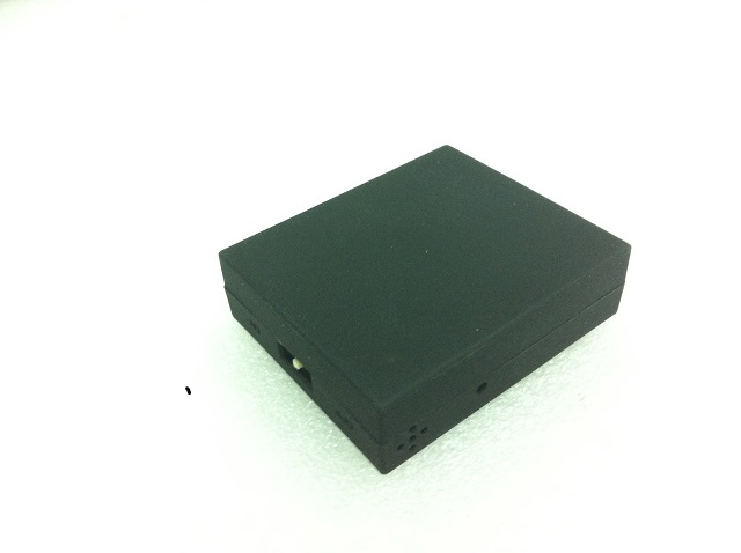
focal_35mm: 35
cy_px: 276
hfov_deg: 52.7
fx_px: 748
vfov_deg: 40.6
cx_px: 370
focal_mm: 3.85
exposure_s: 1/17
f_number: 2.8
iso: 250
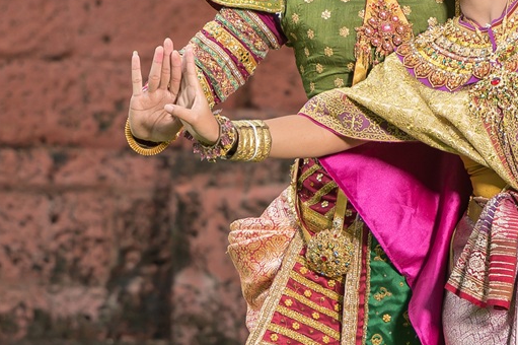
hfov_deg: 2.7
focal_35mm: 752
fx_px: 10813
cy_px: 163
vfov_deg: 1.8
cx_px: 143
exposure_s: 1/250
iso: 100
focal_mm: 200
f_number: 2.8
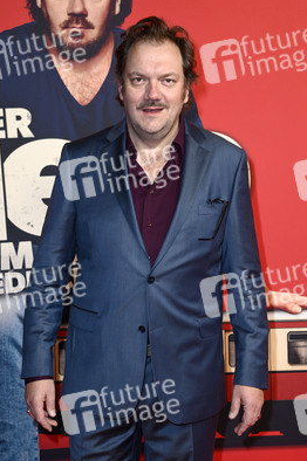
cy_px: 232
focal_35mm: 66
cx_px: 154
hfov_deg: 20.6
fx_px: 846
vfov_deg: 30.5
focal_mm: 65
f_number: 5.6
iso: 800
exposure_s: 1/250
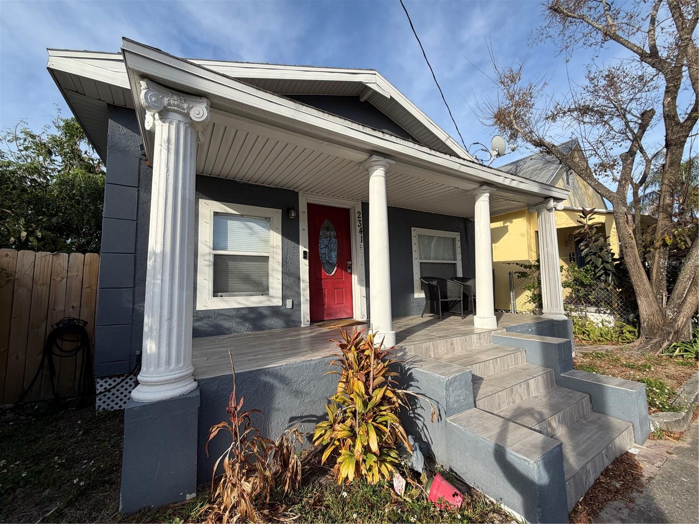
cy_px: 262
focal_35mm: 14
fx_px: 283
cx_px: 350
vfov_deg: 85.7
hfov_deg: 102.1
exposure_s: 1/770
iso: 32
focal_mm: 2.22
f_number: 2.2
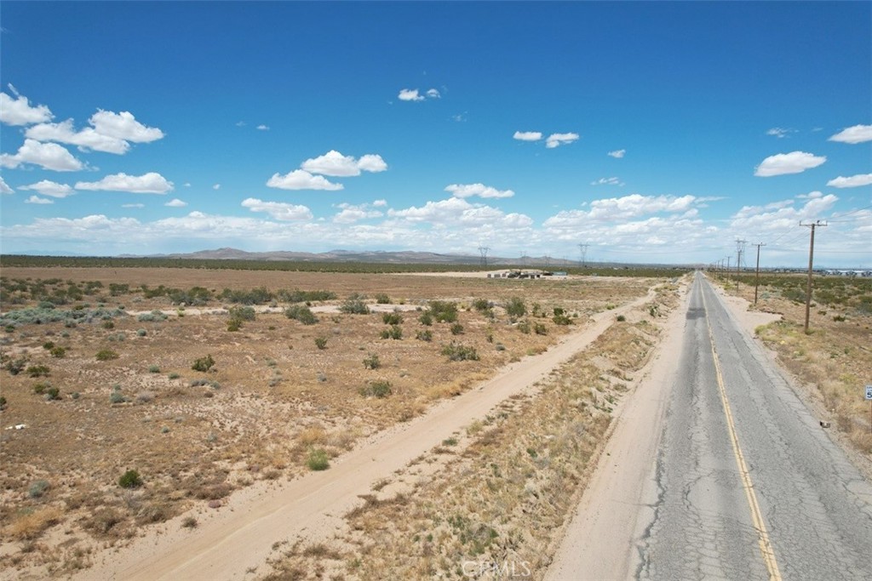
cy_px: 290
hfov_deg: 78.6
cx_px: 436
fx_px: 533
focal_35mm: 22
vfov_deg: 57.2
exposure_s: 1/640
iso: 100
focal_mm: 8.38
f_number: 2.8
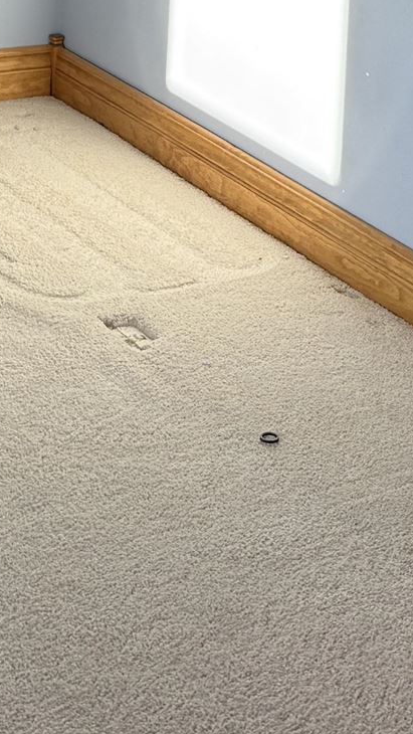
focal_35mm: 110
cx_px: 49
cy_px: -358
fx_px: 2140
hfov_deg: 11.0
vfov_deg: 17.5
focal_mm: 6.76
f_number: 1.78
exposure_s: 1/120
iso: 125
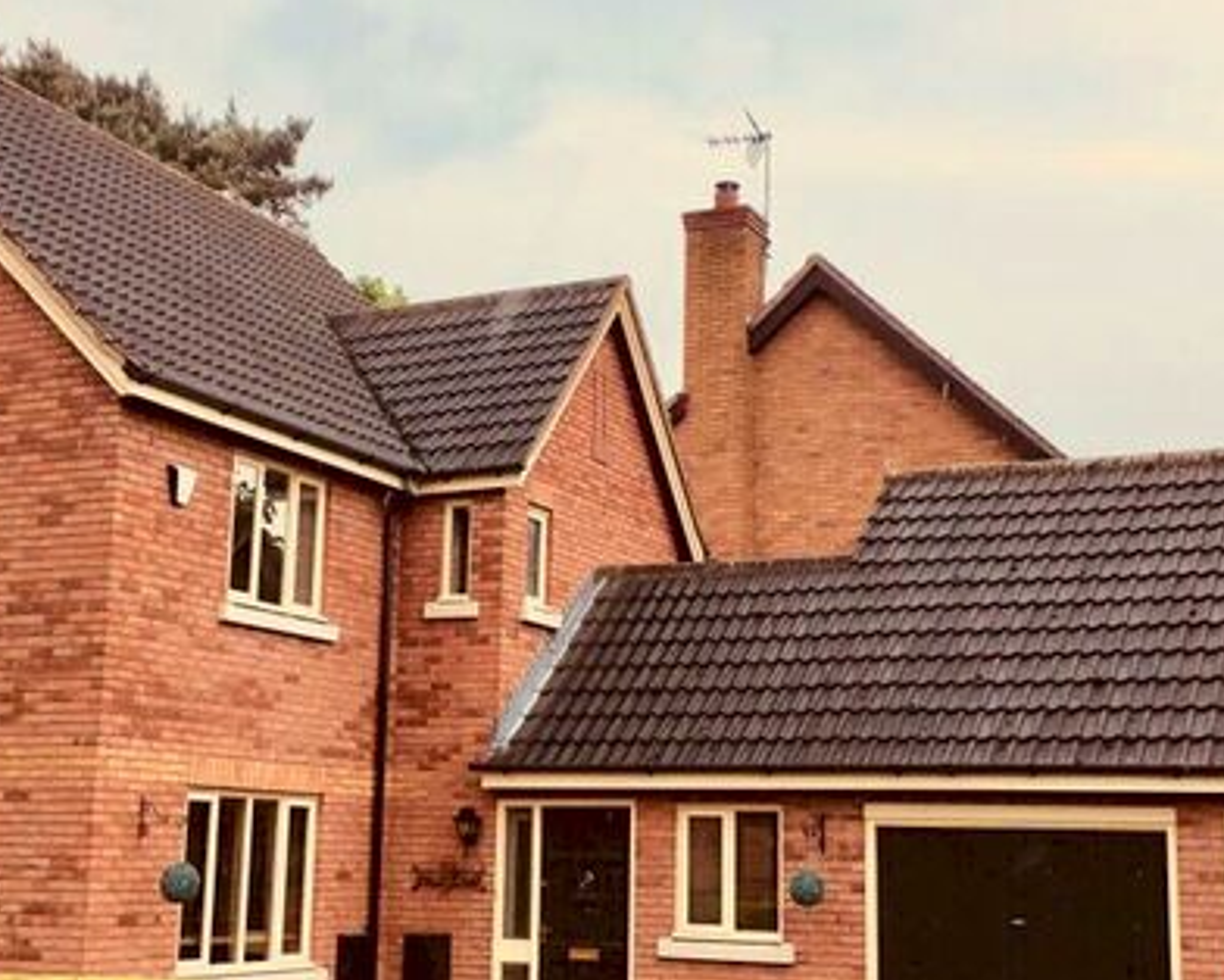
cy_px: 532
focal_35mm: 54
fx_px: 1957
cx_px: 596
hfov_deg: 34.7
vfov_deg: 28.1
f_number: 2.4
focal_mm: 3.3
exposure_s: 1/662
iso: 25
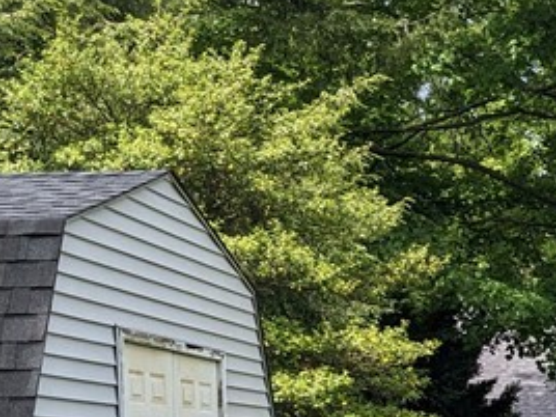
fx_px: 1654
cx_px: 753
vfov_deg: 13.9
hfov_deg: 17.7
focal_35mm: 103
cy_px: 517
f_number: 1.73
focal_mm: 4.38
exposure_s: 1/1565
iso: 43
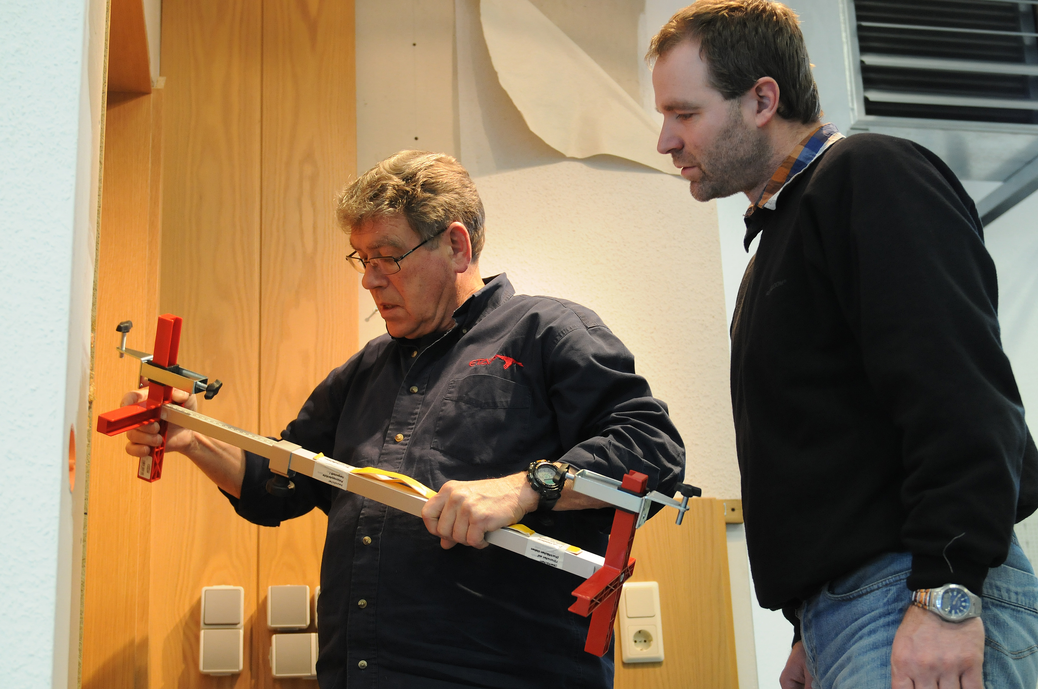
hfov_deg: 42.4
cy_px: 344
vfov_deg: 28.9
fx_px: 1339
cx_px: 519
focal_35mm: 46
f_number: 2.8
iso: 800
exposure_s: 1/80
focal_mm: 31
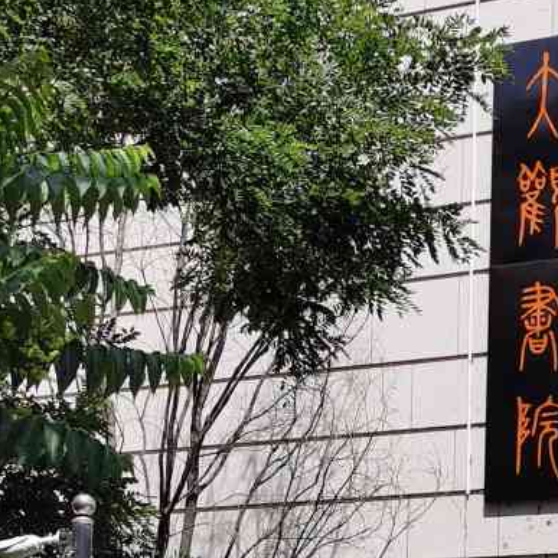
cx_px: 316
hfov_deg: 18.1
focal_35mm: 96
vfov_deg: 17.8
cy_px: 504
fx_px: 1751
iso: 50
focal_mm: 5.58
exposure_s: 1/2500
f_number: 1.8
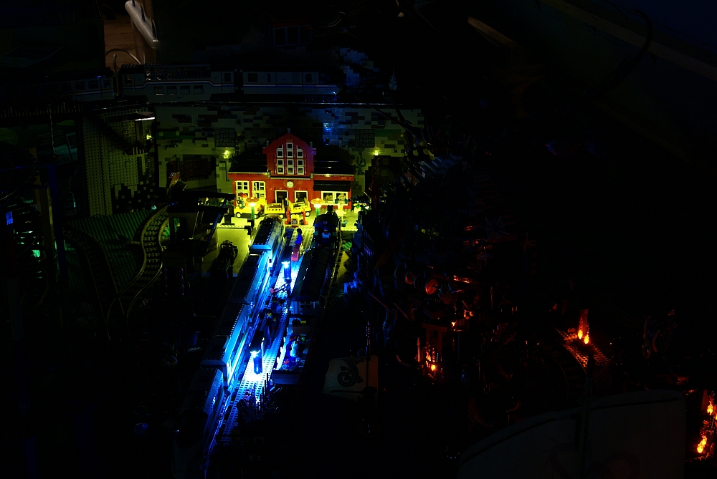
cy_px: 240
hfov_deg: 37.8
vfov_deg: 25.8
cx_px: 358
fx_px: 1047
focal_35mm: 52
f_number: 8
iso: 100
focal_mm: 35
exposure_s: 8
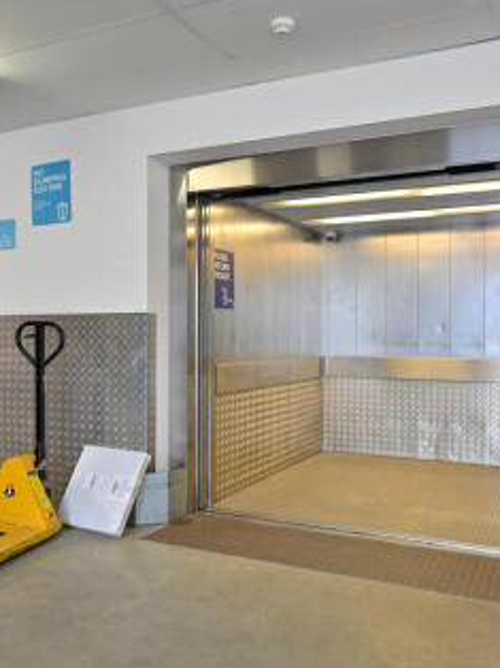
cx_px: 179
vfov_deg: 52.7
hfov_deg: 40.3
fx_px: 675
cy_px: 333
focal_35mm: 35
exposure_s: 1/125
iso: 1000
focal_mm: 24
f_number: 5.6
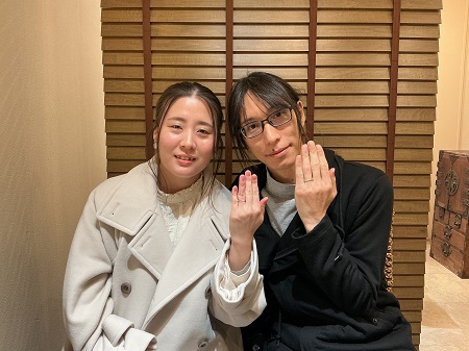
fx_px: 393
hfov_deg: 61.7
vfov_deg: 48.2
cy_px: 176
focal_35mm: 29
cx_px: 234
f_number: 1.8
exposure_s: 1/60
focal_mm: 3
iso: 80
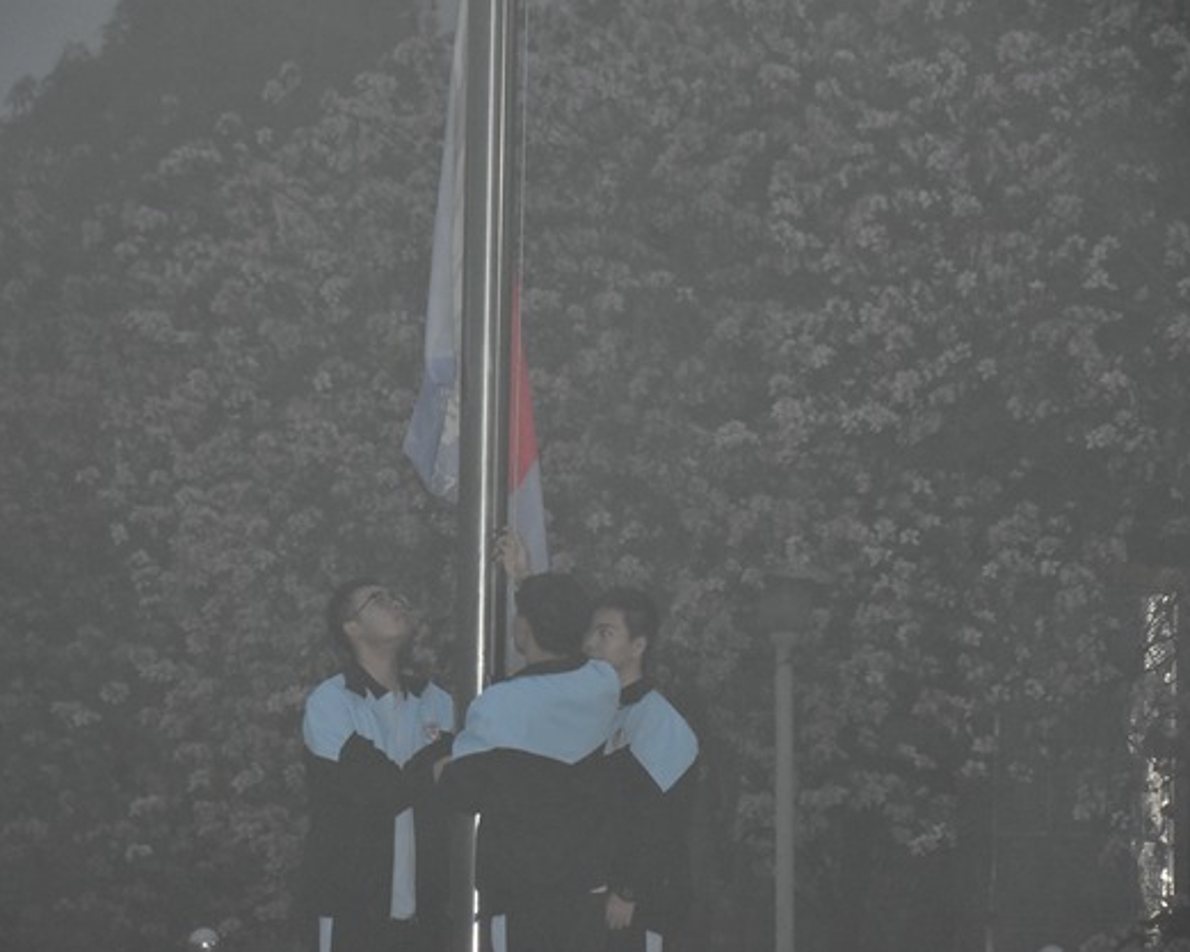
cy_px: 477
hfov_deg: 10.8
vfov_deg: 8.7
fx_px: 6290
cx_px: 530
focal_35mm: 179
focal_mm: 105
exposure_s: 1/160
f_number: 5.6
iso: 2500
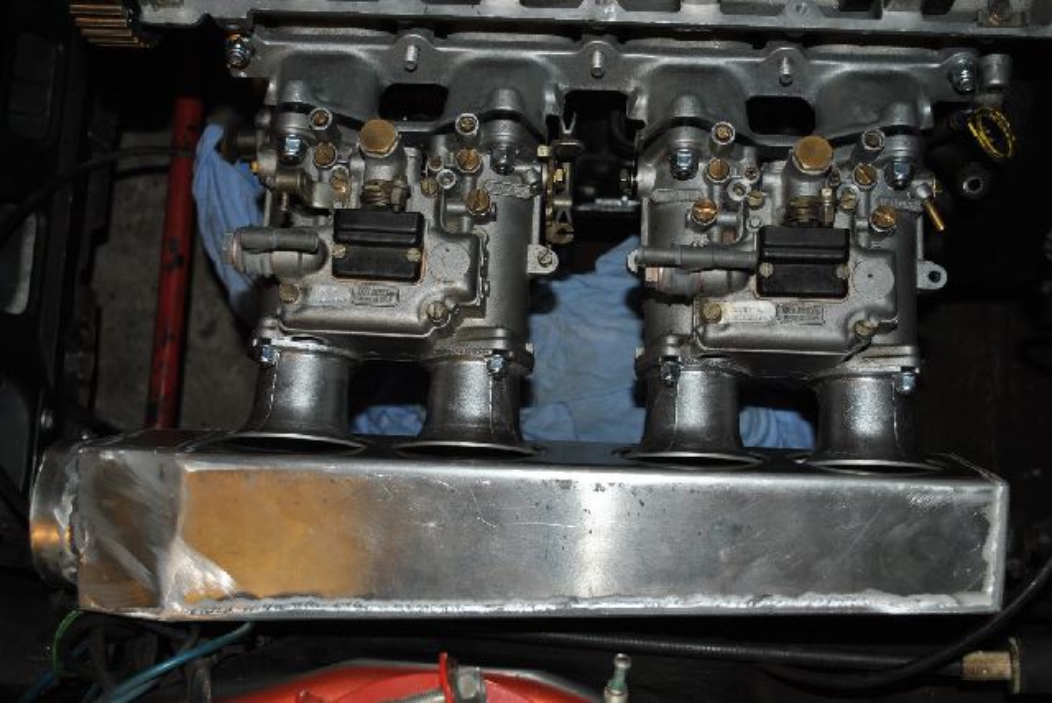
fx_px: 1316
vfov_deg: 29.9
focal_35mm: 45
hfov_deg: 43.6
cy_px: 352
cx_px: 526
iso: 200
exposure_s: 1/60
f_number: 4.5
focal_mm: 30
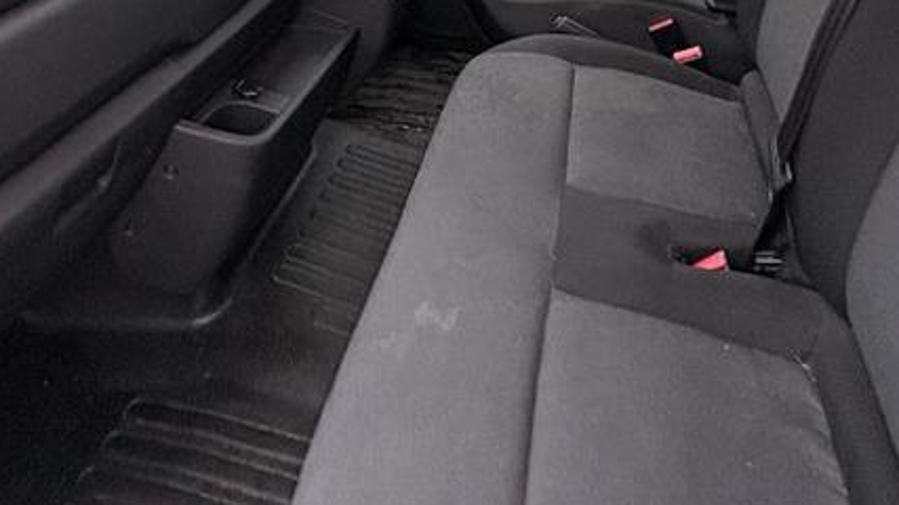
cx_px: 448
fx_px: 763
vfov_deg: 28.3
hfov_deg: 61.0
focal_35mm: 32
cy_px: -191
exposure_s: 1/65
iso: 250
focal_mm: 2.22
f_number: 2.2
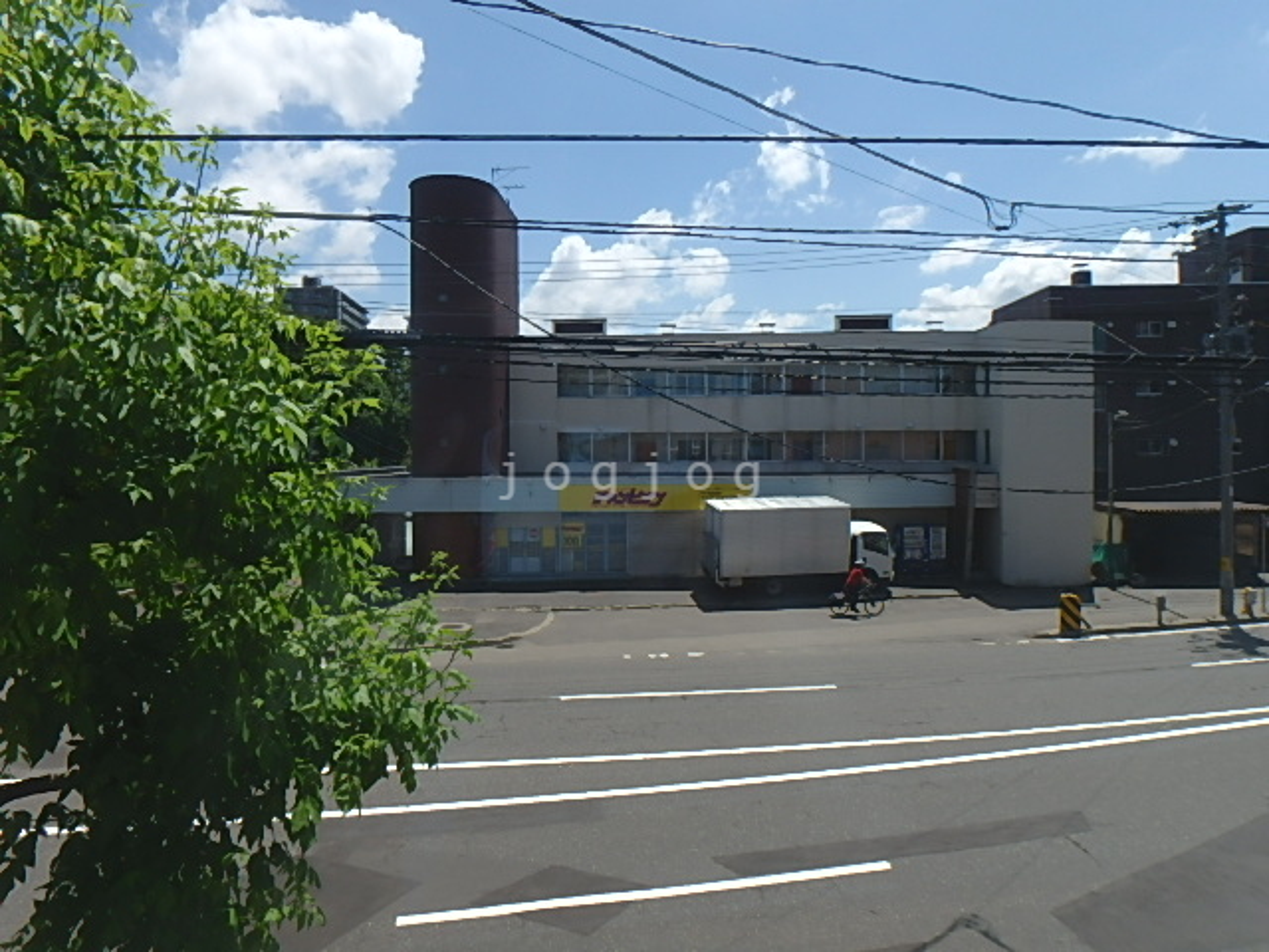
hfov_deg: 79.0
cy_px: 476
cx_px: 634
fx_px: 770
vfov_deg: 63.4
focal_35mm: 21
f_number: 6
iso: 125
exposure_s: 1/400
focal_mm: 3.7
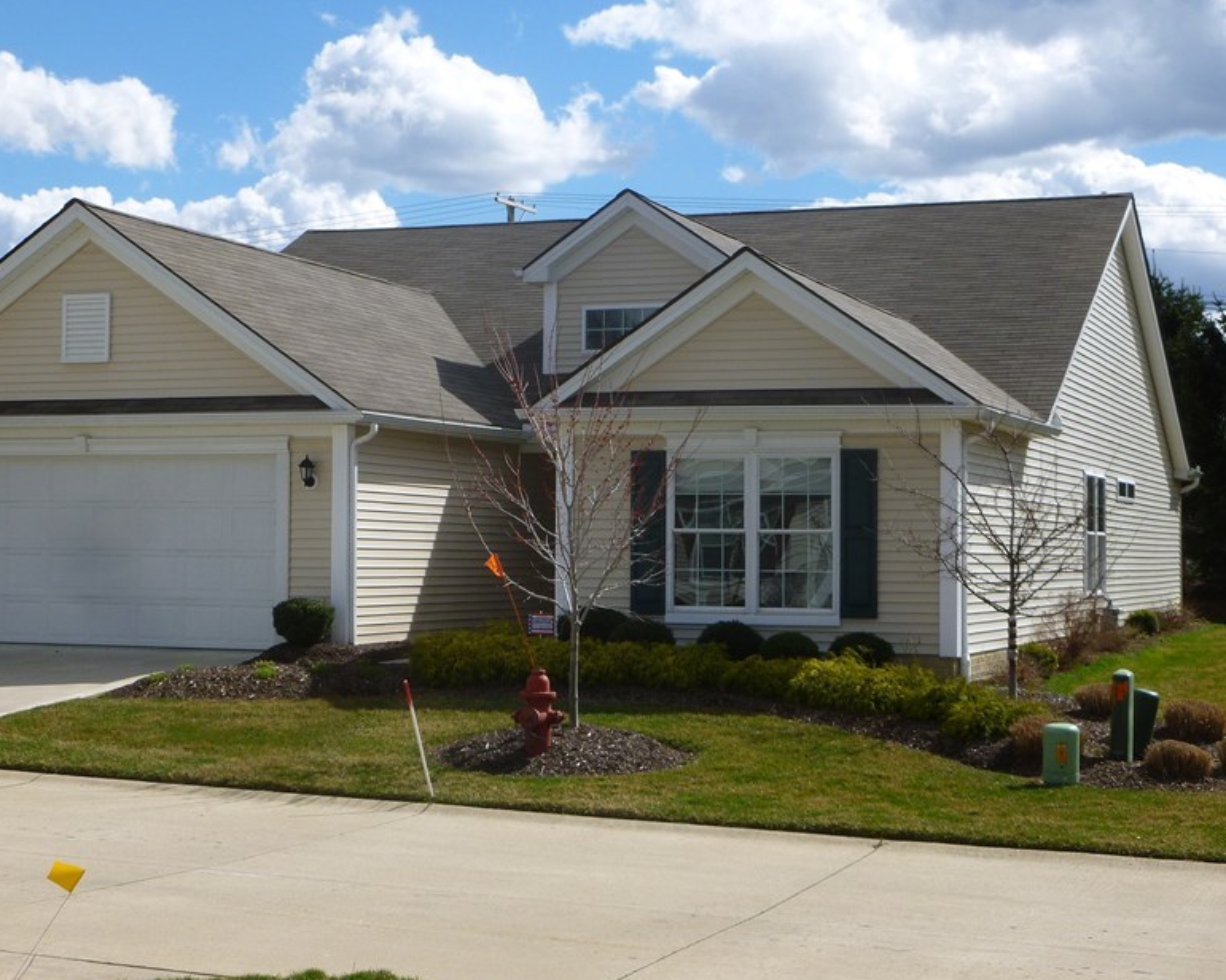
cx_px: 602
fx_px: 2213
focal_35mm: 61
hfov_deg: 31.0
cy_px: 409
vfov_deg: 25.0
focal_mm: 8.4
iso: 100
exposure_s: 1/1000
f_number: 3.8
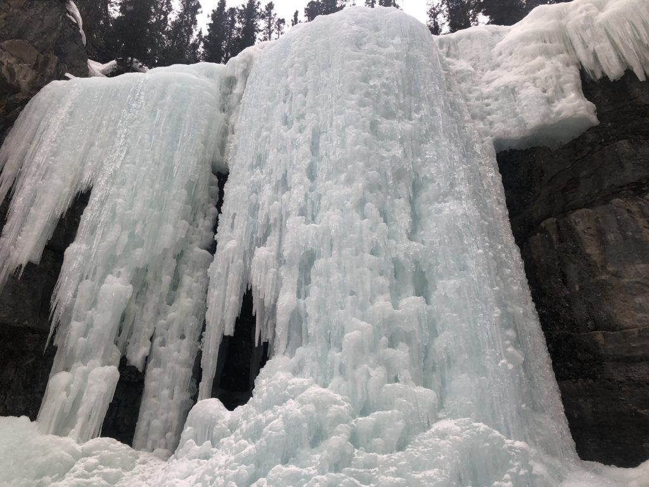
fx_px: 525
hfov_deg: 63.4
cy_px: 244
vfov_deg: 49.7
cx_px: 324
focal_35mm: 28
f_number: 1.8
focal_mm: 3.99
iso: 32
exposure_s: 1/120
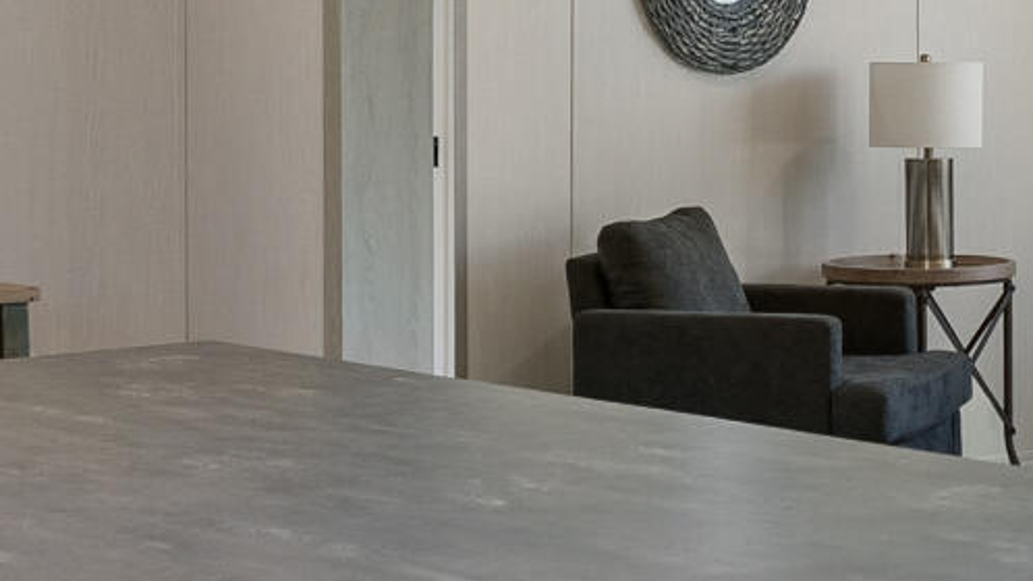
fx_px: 2766
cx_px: 821
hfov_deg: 20.9
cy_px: 114
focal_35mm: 101
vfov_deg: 11.9
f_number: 2.8
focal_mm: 16
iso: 250
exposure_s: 1/40
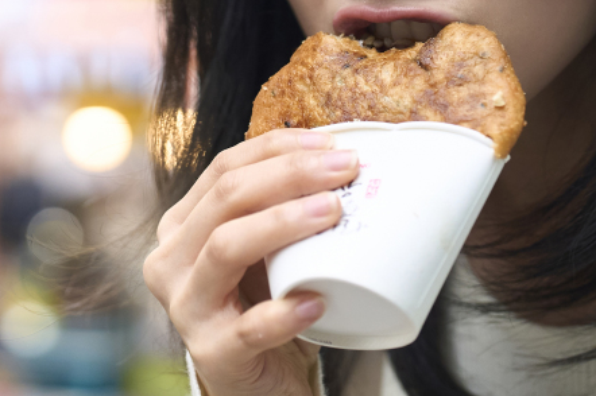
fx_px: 1274
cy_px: 207
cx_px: 387
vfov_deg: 17.7
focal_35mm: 77
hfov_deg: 26.2
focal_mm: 50
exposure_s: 1/2500
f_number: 2.2
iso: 800
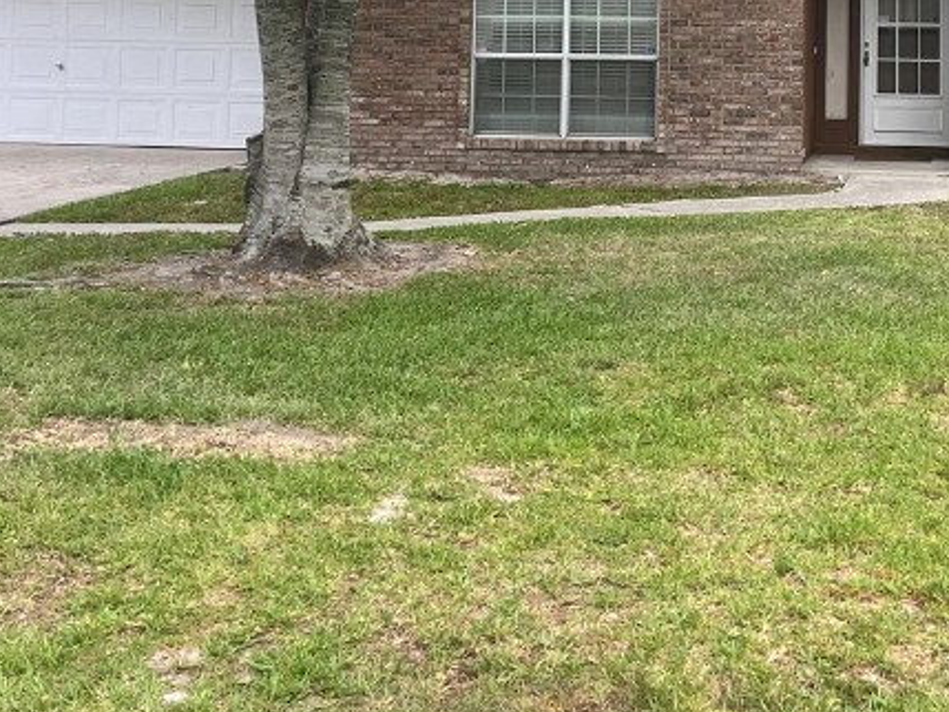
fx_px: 1700
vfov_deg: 22.3
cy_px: -73
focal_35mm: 62
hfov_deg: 30.5
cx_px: 737
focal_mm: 5.1
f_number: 1.6
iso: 50
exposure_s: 1/657
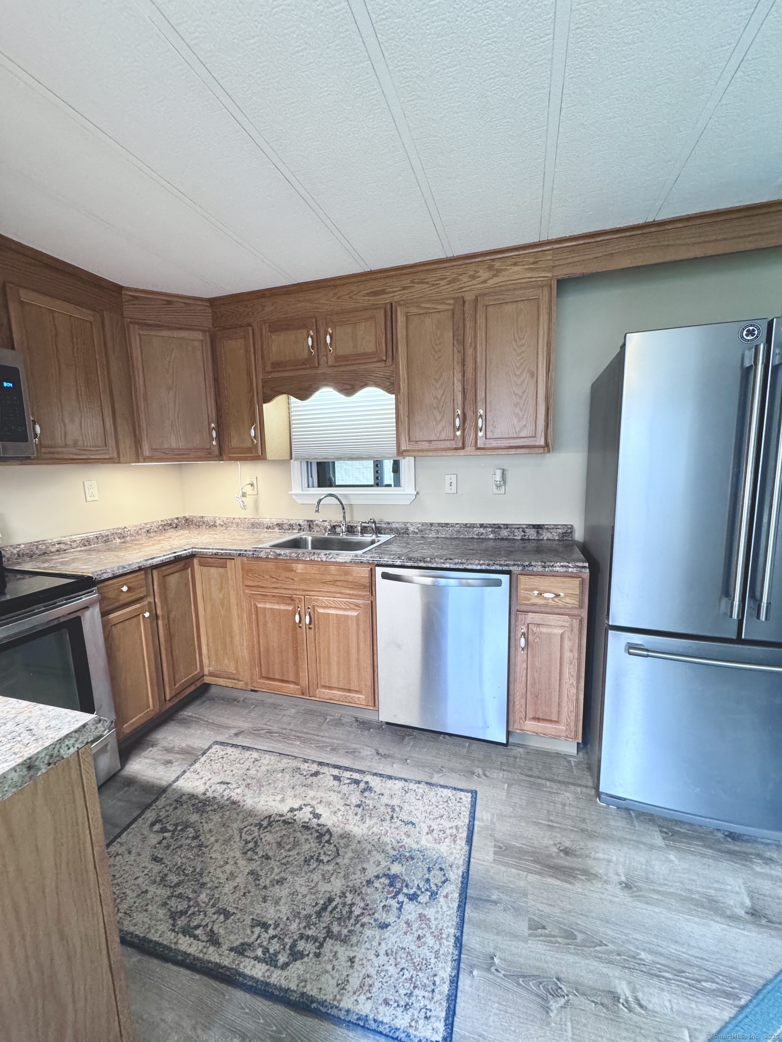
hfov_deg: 85.7
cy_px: 521
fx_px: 422
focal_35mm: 14
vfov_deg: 102.1
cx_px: 391
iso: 320
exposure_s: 1/60
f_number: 2.2
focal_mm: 2.22
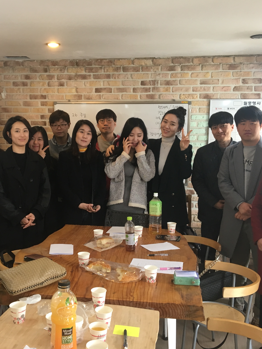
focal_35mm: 39
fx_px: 394
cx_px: 101
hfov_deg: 36.6
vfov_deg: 47.9
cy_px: 175
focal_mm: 4.15
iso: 80
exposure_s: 1/30
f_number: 2.2
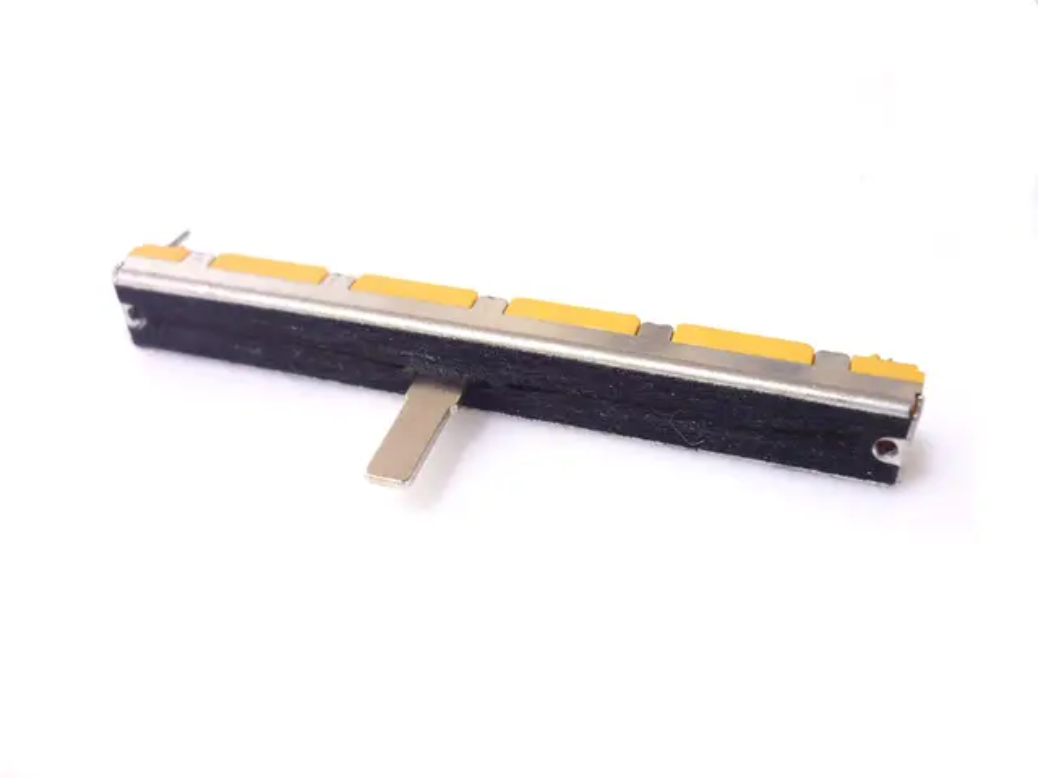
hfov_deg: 55.4
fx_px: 990
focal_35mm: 33
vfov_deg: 42.9
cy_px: 389
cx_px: 519
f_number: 2.8
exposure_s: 1/40
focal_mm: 5.5
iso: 80
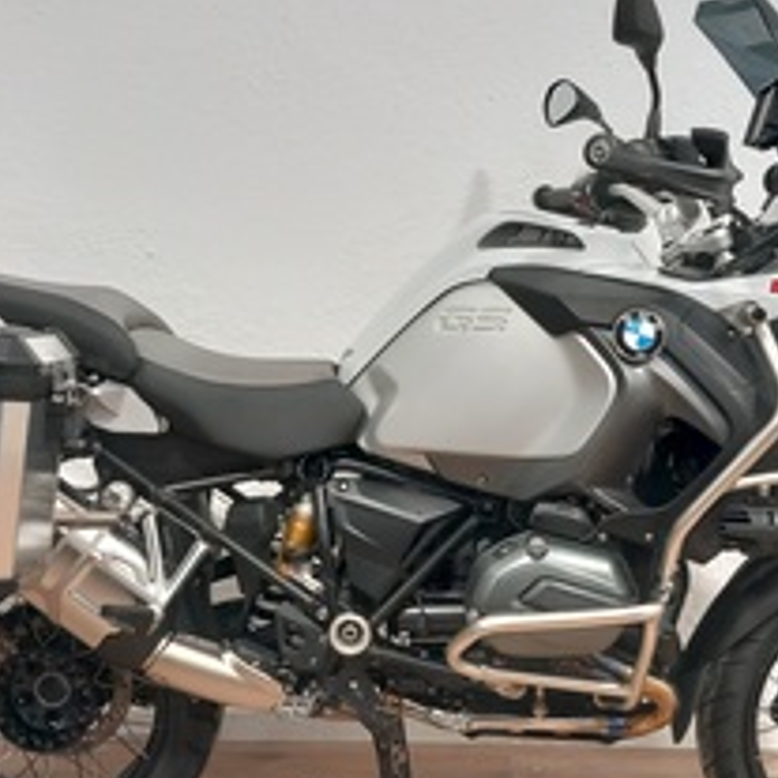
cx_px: 402
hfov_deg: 32.8
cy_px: 470
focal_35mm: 52
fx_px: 1322
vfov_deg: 32.7
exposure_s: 1/33
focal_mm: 4
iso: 160
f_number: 1.8
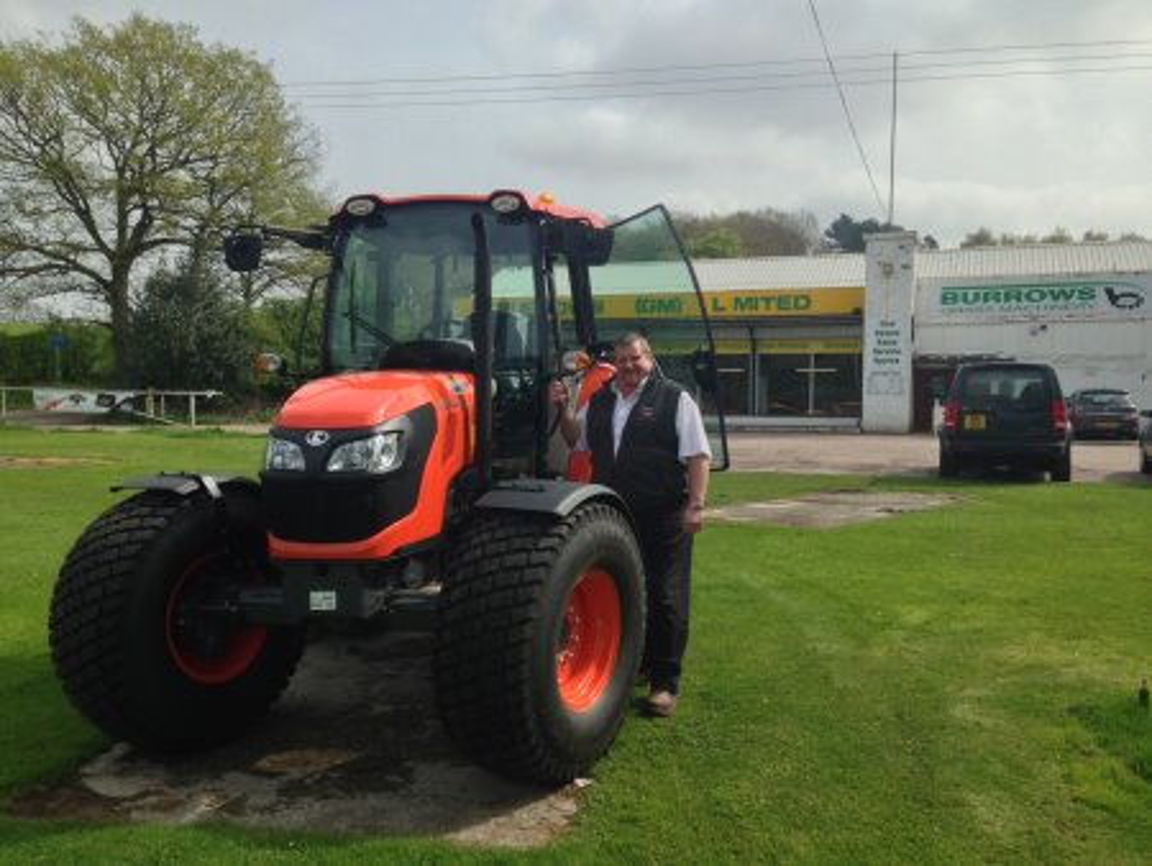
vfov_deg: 43.0
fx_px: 1099
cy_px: 433
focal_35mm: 33
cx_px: 576
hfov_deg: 55.3
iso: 50
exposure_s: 1/1178
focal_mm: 4.12
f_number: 2.4
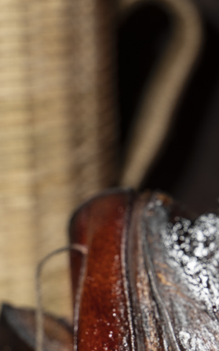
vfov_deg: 15.1
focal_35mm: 138
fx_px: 1317
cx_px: 243
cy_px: 264
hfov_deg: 9.4
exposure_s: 1/500
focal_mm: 59
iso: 125
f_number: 3.5
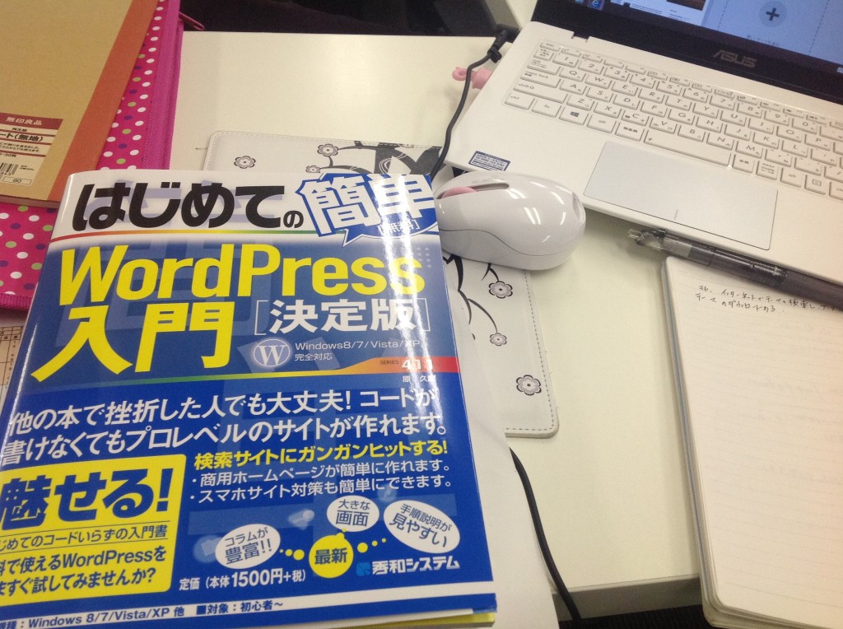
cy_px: 314
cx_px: 422
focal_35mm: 35
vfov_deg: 40.6
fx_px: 851
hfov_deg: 52.7
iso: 100
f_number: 2.4
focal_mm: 4.28
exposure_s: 1/120
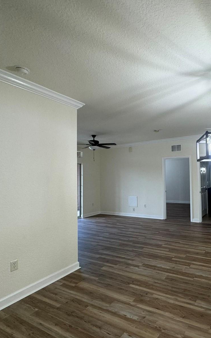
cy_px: 170
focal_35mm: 20
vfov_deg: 85.1
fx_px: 184
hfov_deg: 55.2
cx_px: 171
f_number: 2.2
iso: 160
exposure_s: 1/120
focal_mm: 2.22
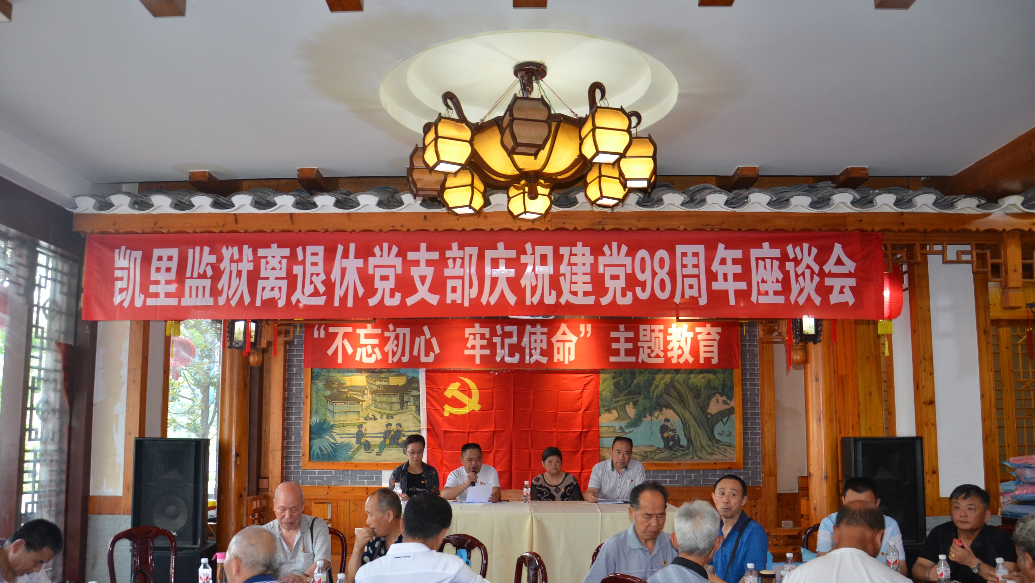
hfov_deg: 66.1
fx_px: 796
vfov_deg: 40.1
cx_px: 505
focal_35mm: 29
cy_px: 329
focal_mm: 18
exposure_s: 1/60
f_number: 3.5
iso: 500
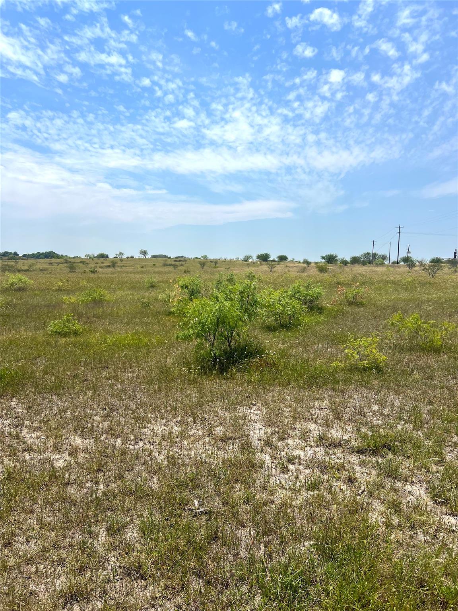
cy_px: 306
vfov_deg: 67.3
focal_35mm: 26
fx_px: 459
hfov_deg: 53.1
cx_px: 229
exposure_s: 1/7463
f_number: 1.5
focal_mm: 5.7
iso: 50
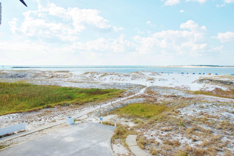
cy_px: 78
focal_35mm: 30
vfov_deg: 43.7
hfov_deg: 61.9
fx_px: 195
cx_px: 117
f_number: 8
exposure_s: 1/250
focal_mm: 20
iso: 100
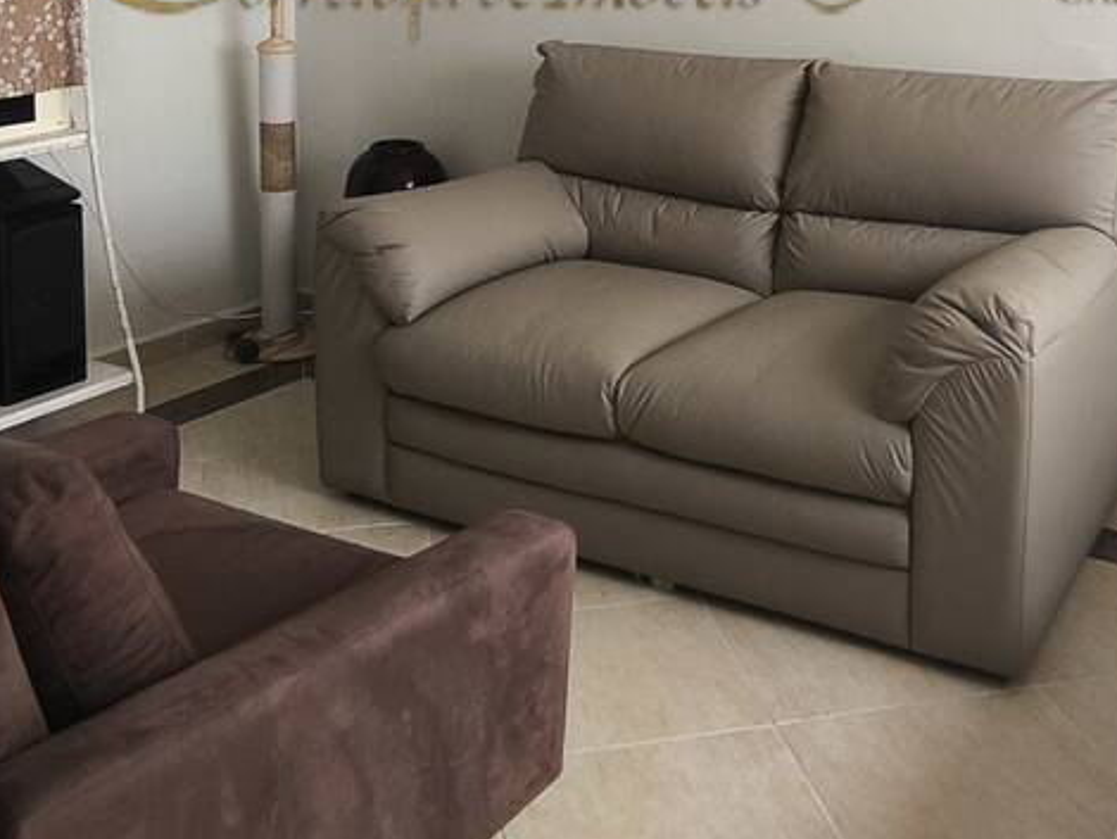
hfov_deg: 38.6
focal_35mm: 49
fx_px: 1582
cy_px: -7
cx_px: 696
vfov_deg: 27.9
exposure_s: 1/60
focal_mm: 1.65
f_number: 2.2
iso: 64
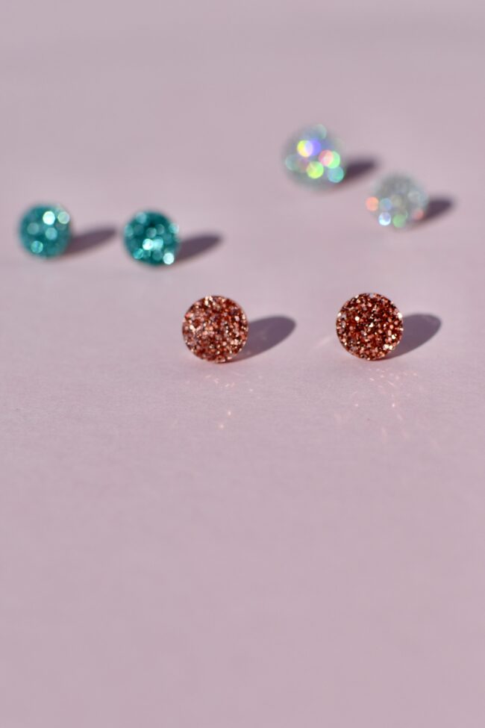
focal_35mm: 70
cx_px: 242
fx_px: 1414
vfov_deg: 28.8
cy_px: 364
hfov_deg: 19.5
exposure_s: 1/6400
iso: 200
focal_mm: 35
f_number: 4.5
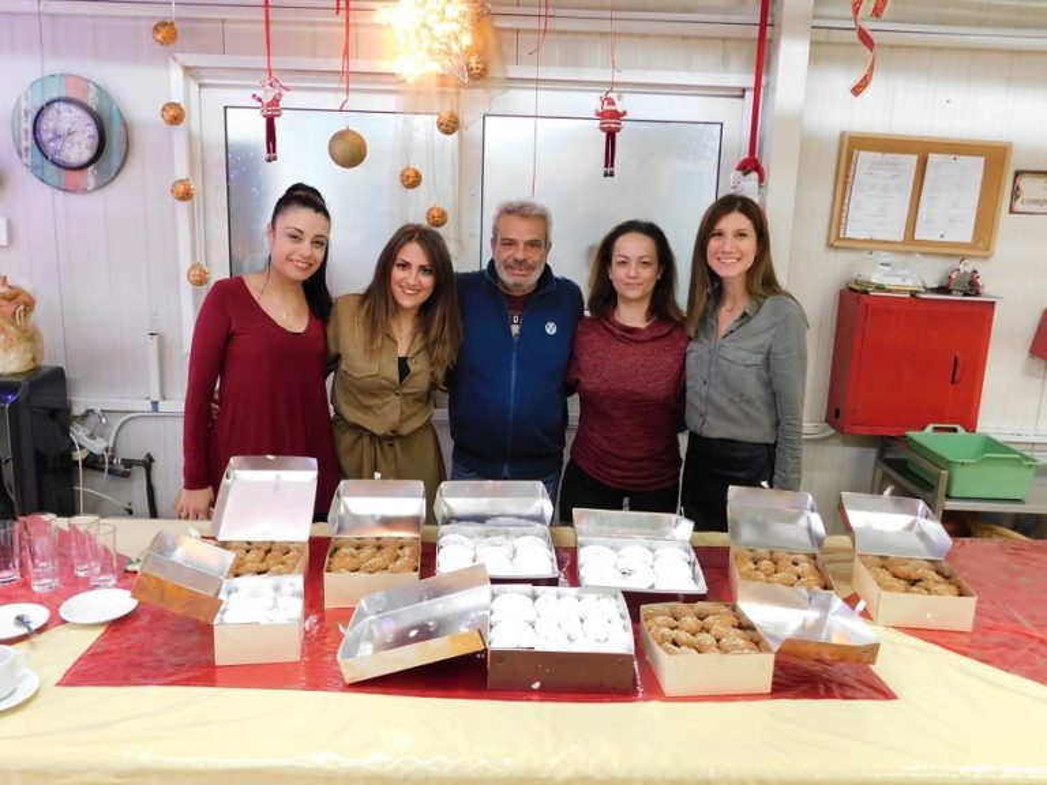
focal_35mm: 30
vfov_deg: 46.8
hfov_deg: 60.0
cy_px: 392
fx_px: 907
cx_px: 524
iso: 400
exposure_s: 1/13
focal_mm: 5.3
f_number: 3.2
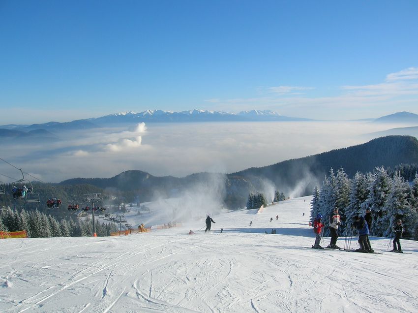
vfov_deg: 41.7
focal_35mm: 34
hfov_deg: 54.0
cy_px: 156
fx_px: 410
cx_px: 209
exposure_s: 1/507
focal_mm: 5.7
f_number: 4.9
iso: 50
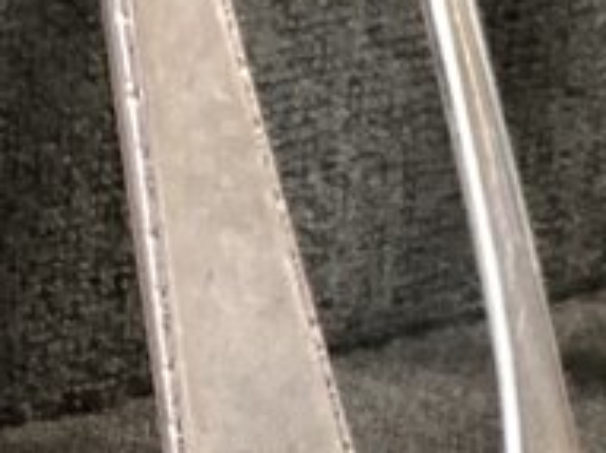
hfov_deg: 8.0
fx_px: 4304
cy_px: 714
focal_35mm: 246
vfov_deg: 6.0
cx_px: 163
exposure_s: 1/60
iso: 250
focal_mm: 3.3
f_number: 2.4
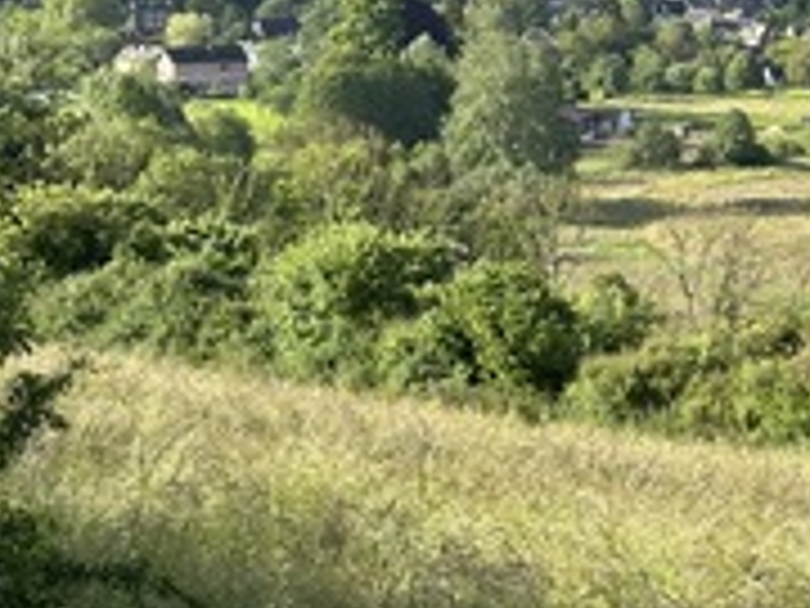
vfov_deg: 11.1
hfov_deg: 14.6
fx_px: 3112
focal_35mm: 133
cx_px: 819
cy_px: 331
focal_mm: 6.86
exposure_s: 1/1541
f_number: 1.78
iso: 64
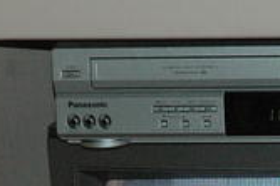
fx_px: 3124
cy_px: 209
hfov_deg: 5.1
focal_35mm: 402
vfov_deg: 3.4
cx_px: 379
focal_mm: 70
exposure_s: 1/60
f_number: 4.5
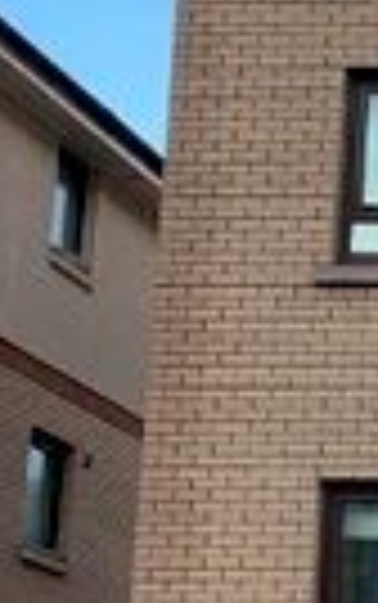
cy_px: 533
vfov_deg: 14.4
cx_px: 1242
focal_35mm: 144
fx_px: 2368
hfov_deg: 7.6
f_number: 1.8
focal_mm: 4.25
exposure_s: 1/220
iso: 25
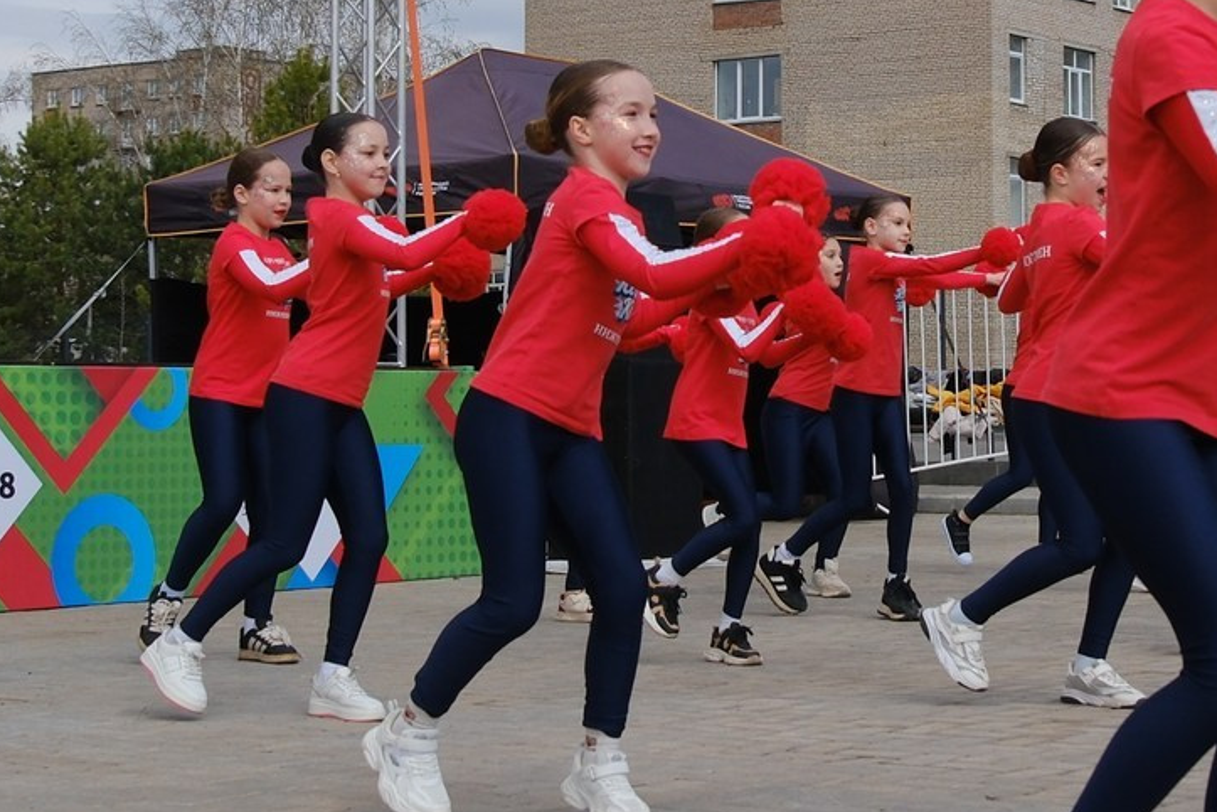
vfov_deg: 16.0
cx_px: 826
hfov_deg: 23.8
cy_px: 264
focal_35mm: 85
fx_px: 2873
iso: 400
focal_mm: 16
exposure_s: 1/2500
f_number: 4.5
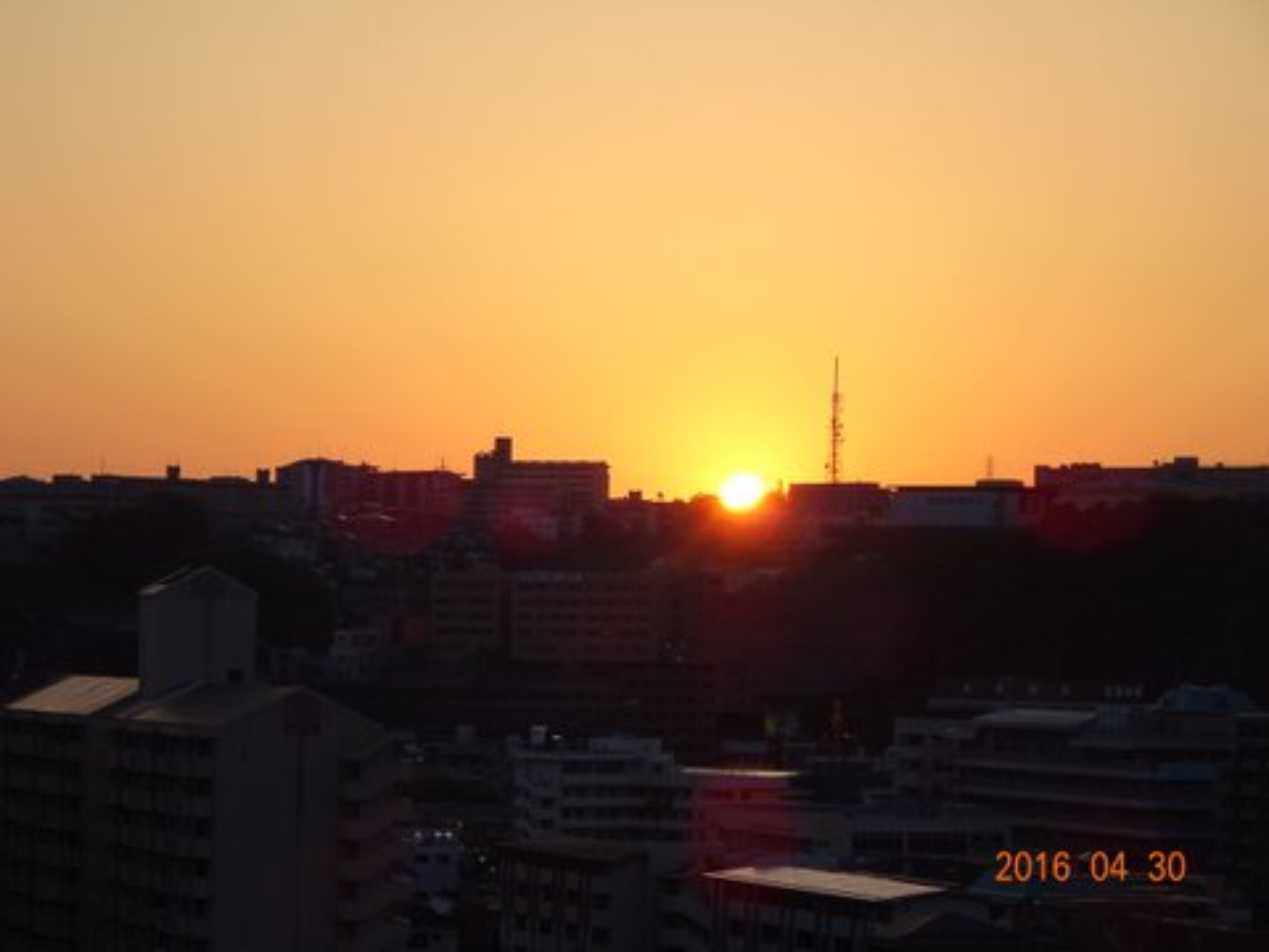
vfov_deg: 11.3
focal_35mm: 131
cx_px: 634
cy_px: 476
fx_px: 4802
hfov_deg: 15.1
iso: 80
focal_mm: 22.38
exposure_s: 1/200
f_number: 5.6
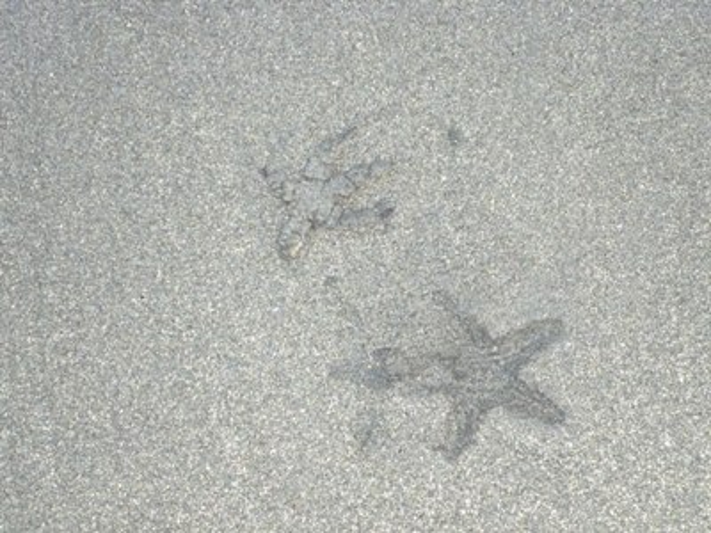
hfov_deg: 20.0
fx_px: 2013
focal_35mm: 98
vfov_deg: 15.1
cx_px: 356
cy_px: 266
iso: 1000
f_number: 6.2
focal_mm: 17.5
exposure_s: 1/60
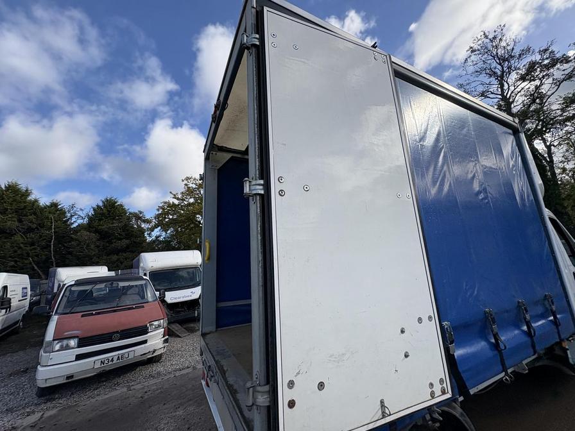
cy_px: 216
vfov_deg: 85.7
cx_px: 288
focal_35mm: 14
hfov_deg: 102.1
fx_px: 233
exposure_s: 1/1299
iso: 50
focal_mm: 2.22
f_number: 2.2
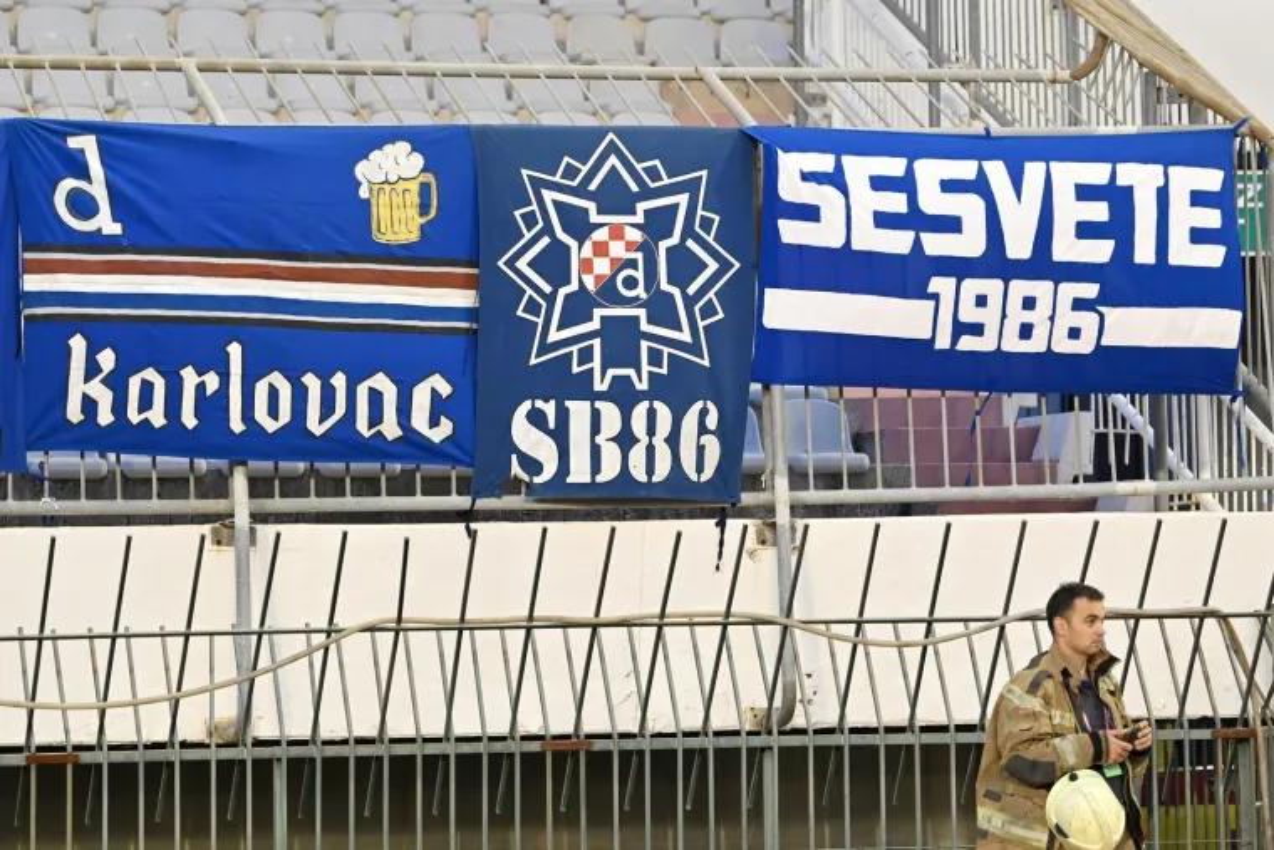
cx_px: 637
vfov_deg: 11.0
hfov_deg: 16.4
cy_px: 425
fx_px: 4424
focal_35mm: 125
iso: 2000
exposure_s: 1/800
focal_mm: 125
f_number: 2.8
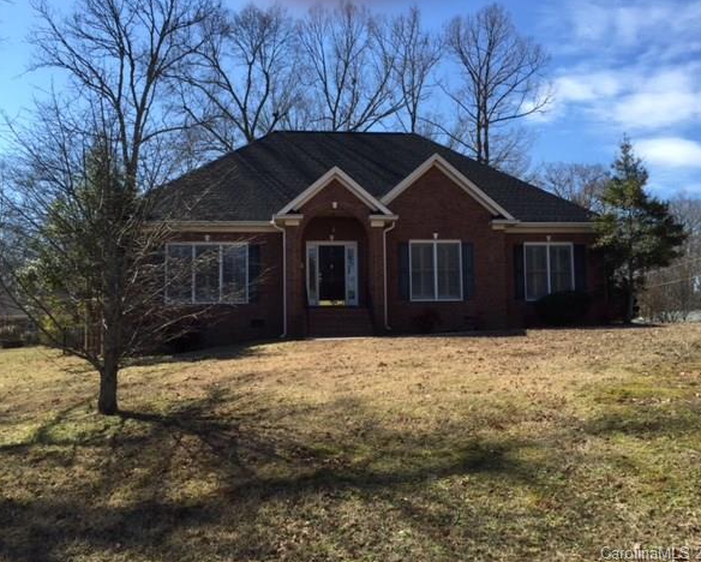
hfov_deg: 57.1
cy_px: 276
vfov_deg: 47.2
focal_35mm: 31
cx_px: 354
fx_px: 644
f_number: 2.2
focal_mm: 4.15
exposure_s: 1/1236
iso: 32
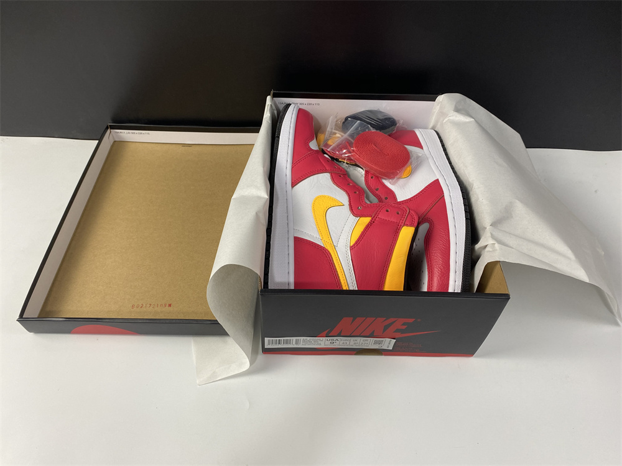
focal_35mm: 26
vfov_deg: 53.1
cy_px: 233
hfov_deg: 67.3
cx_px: 311
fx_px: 467
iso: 64
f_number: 1.8
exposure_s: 1/100
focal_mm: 4.25
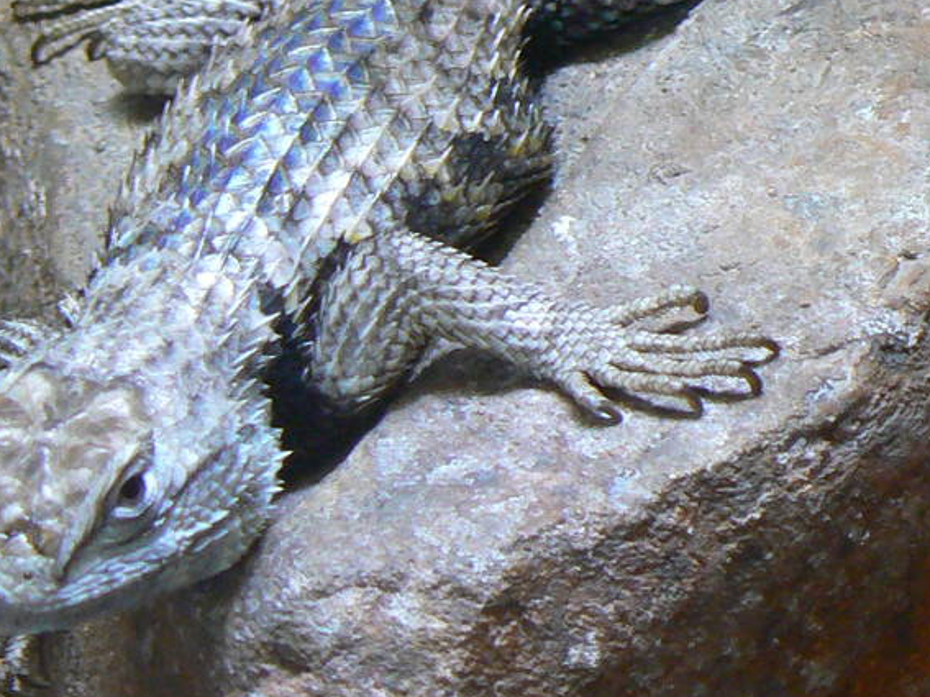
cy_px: 74
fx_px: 9858
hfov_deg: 5.4
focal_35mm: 367
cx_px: 346
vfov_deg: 4.0
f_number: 3.2
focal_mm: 21.6
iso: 160
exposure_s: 1/30
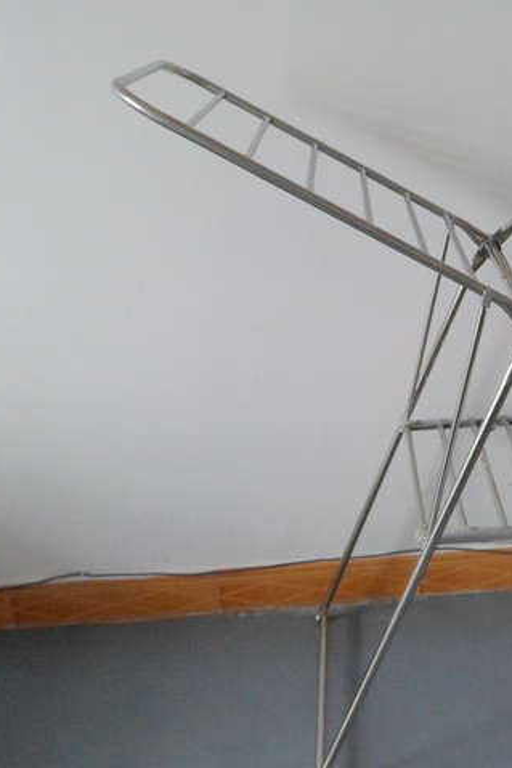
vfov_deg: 44.5
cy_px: 398
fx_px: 939
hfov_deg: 29.0
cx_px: 480
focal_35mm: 44
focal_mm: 4.9
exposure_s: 1/20
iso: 400
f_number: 3.3
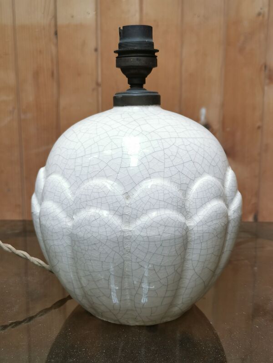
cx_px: 136
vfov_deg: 45.8
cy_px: 182
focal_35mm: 41
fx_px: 431
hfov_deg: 35.1
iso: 100
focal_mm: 5.58
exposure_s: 1/100
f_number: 1.8
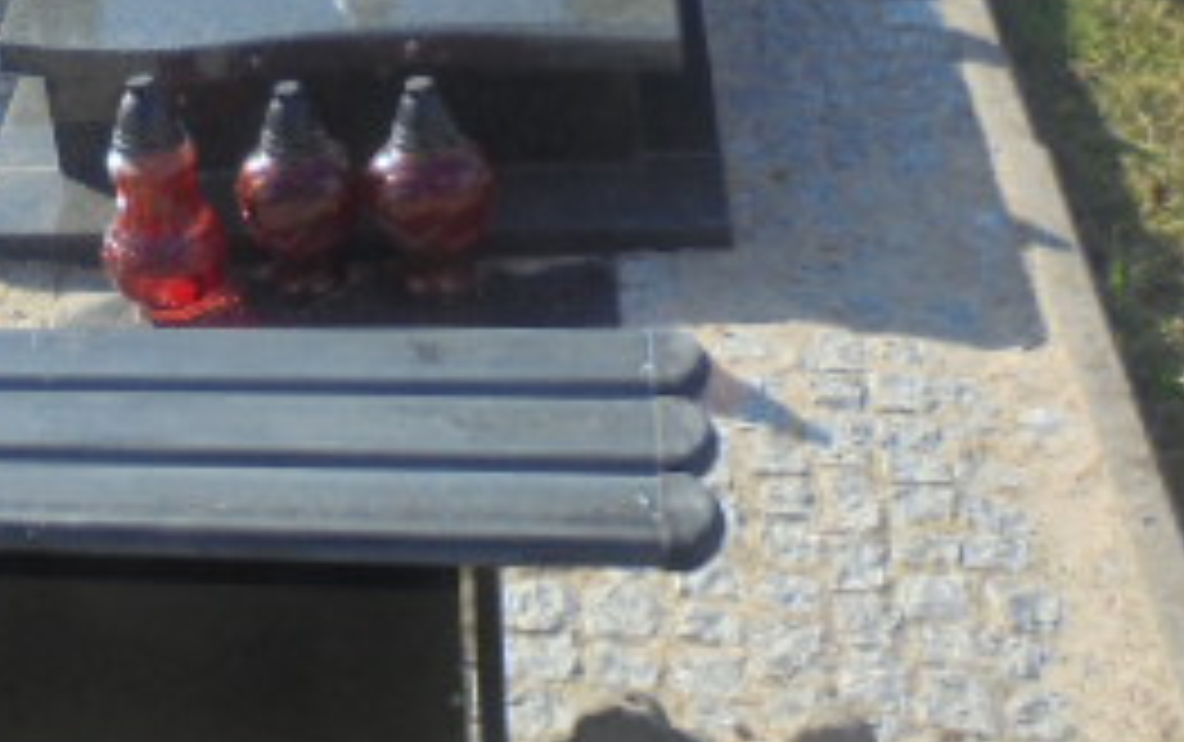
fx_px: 2164
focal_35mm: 67
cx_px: 9
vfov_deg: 18.9
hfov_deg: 28.7
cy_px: -27
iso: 100
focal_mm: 4.6
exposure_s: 1/500
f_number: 3.5
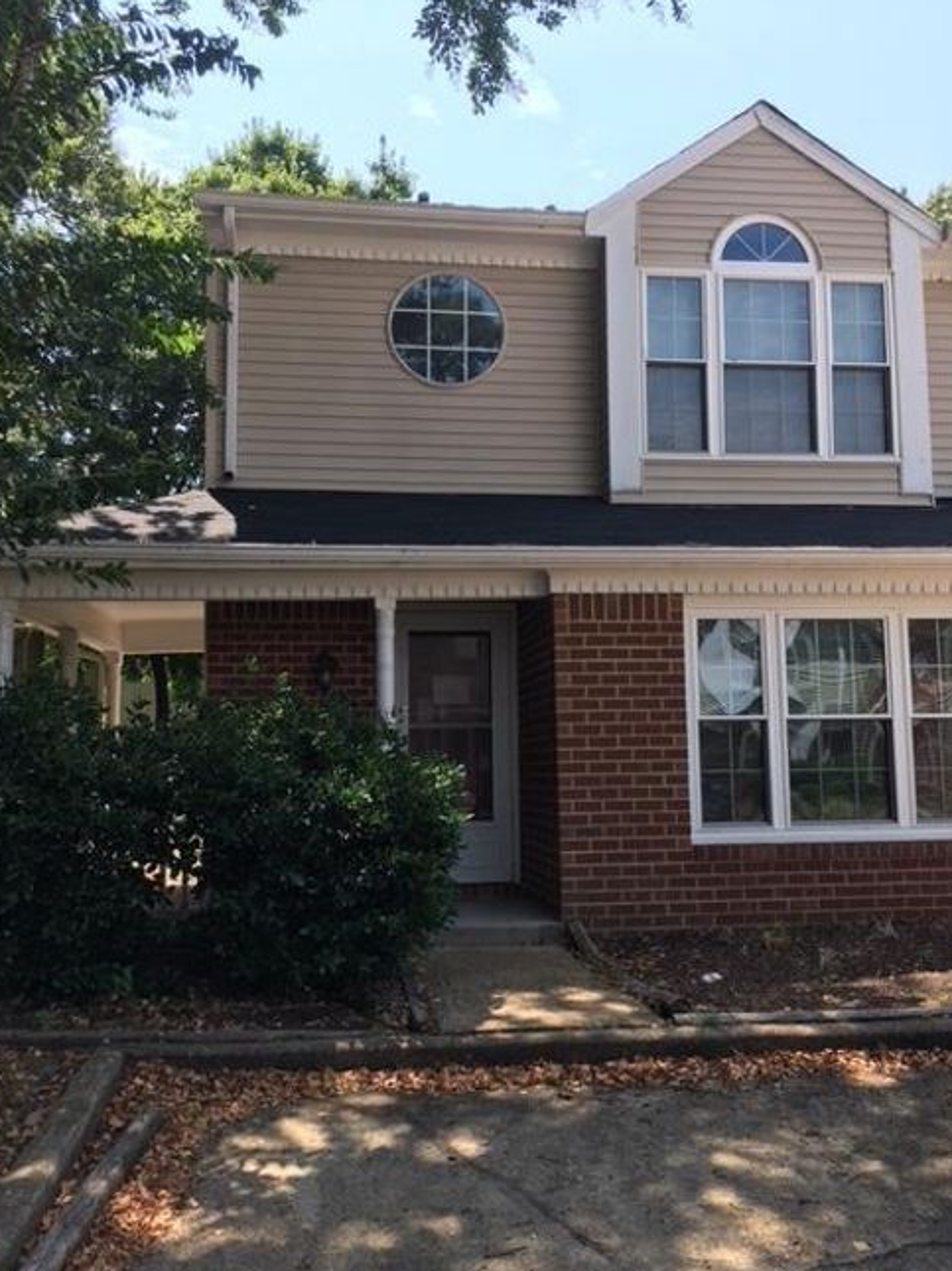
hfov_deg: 46.8
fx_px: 1101
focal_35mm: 30
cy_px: 649
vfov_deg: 60.0
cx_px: 463
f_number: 2.2
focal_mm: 4.15
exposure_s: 1/478
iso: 25
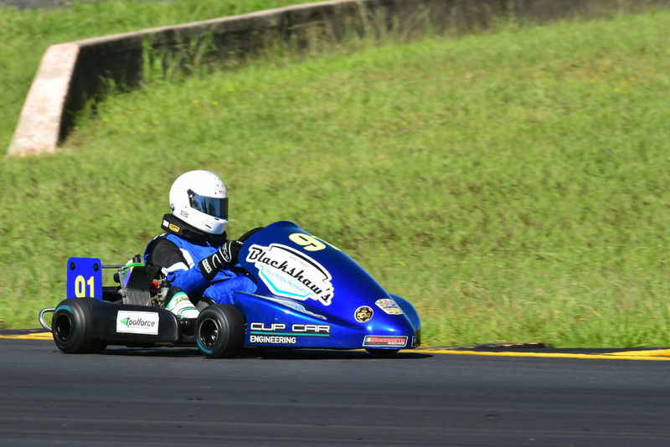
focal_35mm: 660
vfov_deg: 2.1
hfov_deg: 3.1
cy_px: 224
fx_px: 12287
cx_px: 335
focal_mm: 440
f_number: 11
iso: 500
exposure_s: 1/640
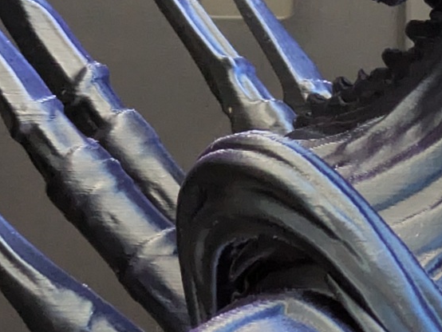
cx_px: 510
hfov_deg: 8.9
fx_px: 2823
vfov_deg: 6.7
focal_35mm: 221
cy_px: 220
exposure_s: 1/25
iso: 528
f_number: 1.89
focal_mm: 5.43
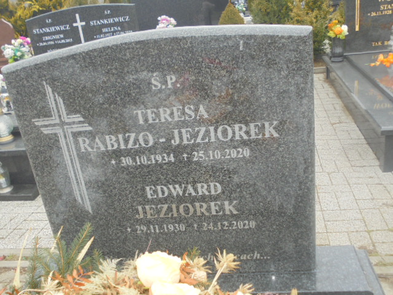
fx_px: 386
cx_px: 196
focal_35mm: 34
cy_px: 148
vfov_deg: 41.8
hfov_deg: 54.0
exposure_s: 1/80
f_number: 4
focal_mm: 6.1
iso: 100
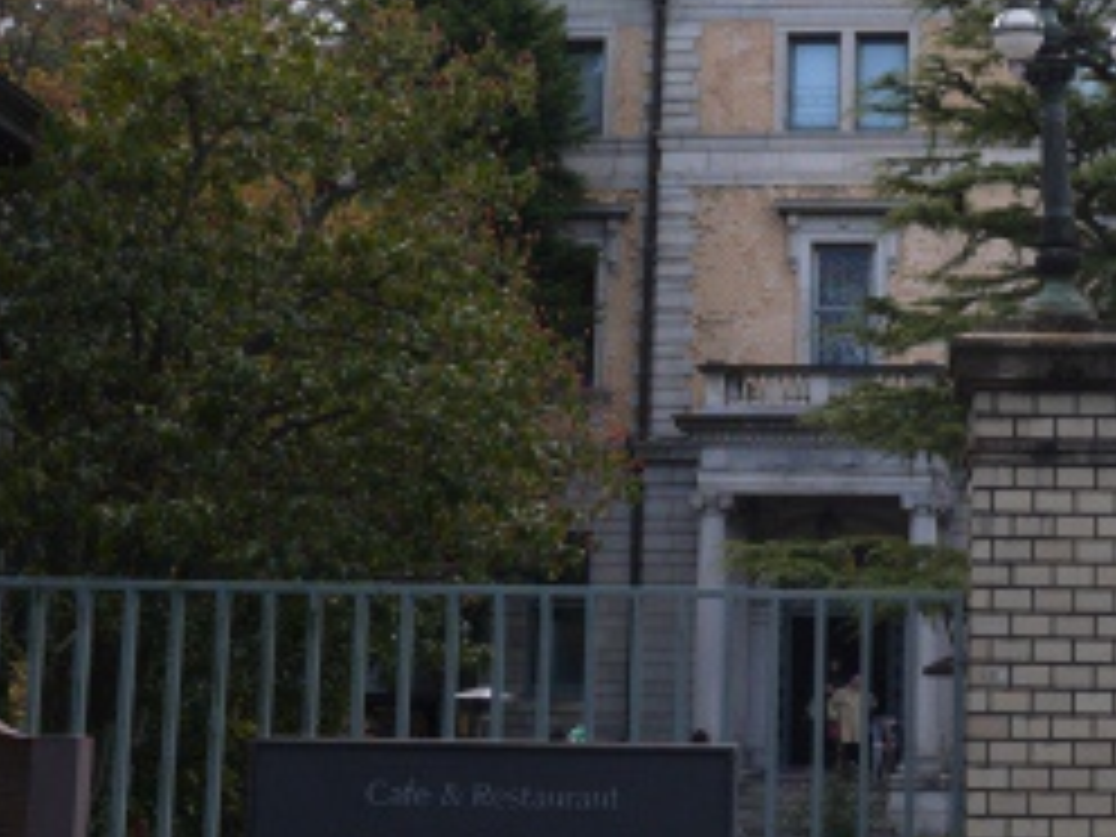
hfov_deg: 25.0
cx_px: 972
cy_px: 351
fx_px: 2450
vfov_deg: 19.4
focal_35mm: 76
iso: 160
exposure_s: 1/160
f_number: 5.6
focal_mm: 21
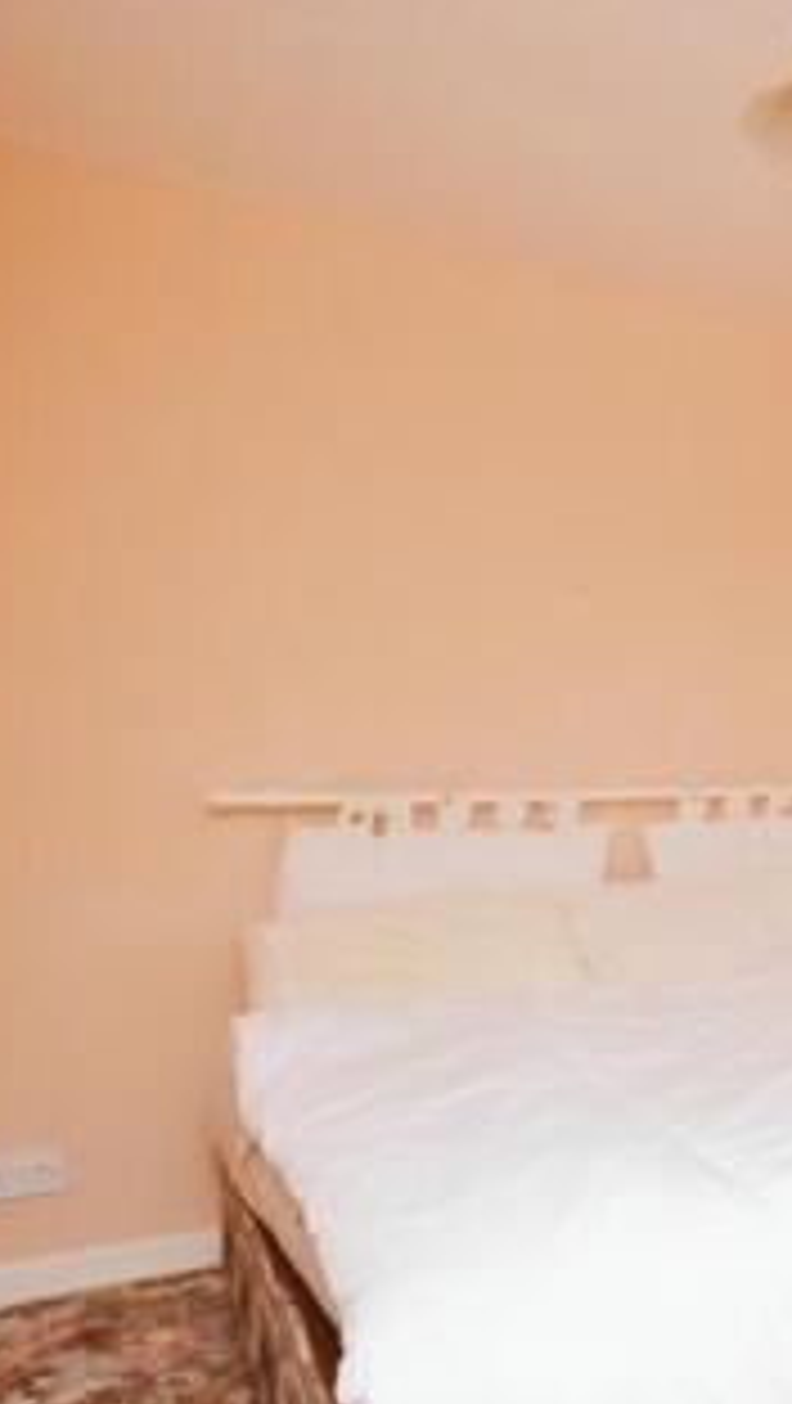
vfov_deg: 59.4
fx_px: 1229
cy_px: 738
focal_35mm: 33
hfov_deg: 27.2
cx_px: 1130
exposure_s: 1/50
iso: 800
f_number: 7.1
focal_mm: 10
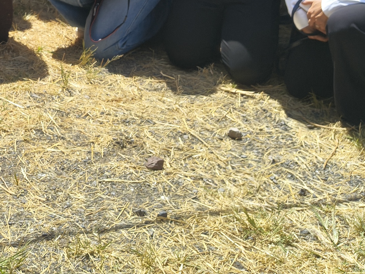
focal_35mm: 83
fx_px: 875
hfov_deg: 22.1
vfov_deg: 16.1
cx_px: -54
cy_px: -155
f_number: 1.8
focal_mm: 5.56
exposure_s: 1/614
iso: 101
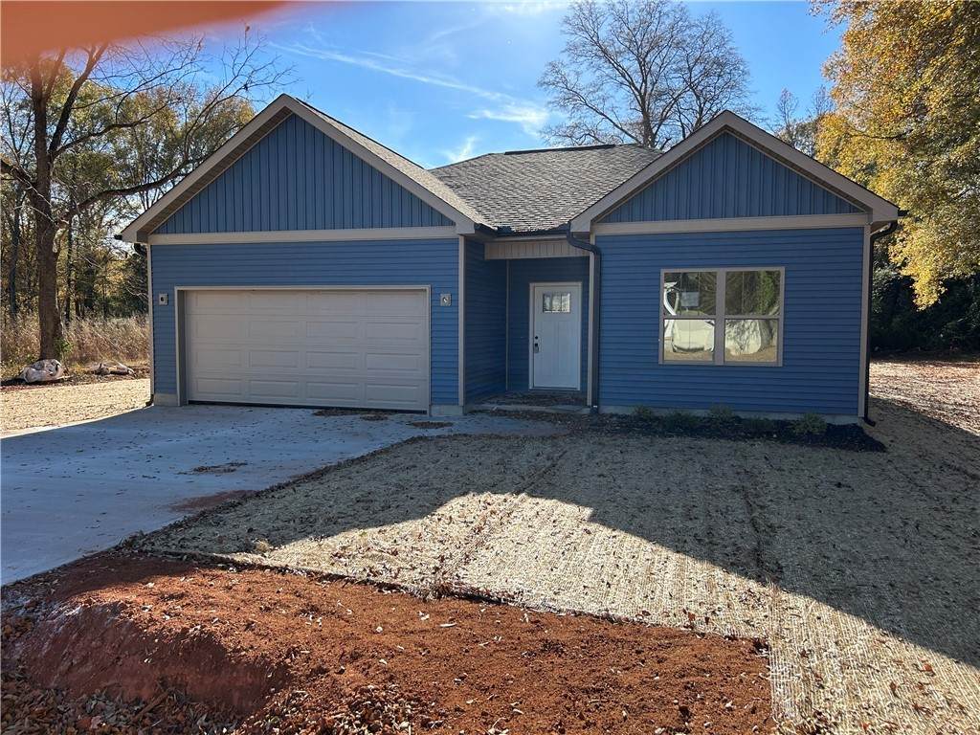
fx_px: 736
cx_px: 490
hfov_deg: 67.3
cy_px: 368
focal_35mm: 26
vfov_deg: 53.1
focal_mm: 5.7
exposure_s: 1/1808
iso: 50
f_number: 1.5
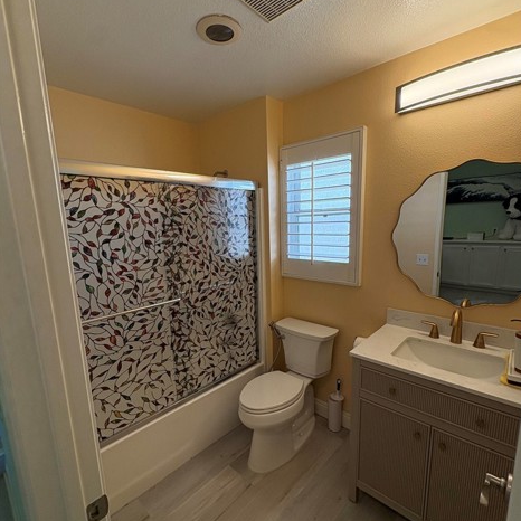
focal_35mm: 17
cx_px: 264
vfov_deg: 83.9
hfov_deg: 84.0
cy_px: 274
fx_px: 289
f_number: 2.2
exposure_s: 1/120
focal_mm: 2.22
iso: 125
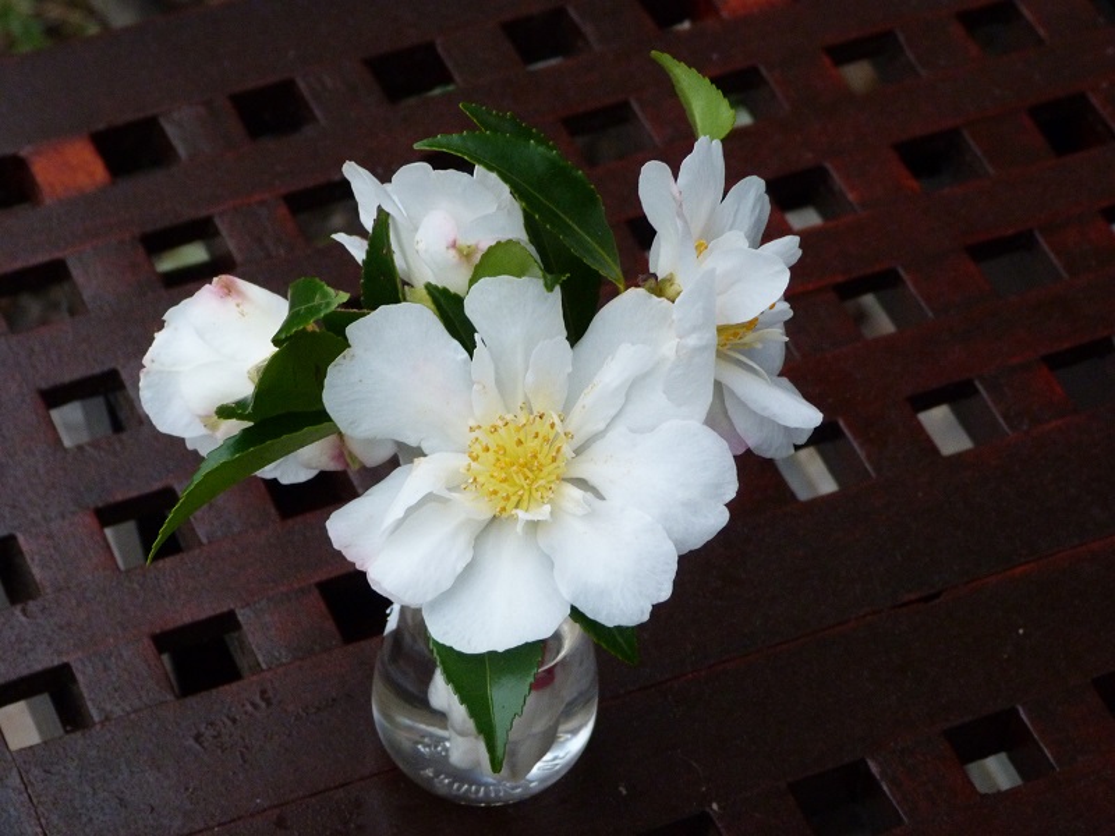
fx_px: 3318
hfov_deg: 19.1
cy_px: 418
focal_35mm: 103
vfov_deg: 14.4
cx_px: 558
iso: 400
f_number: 3.5
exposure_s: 1/40
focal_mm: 18.6
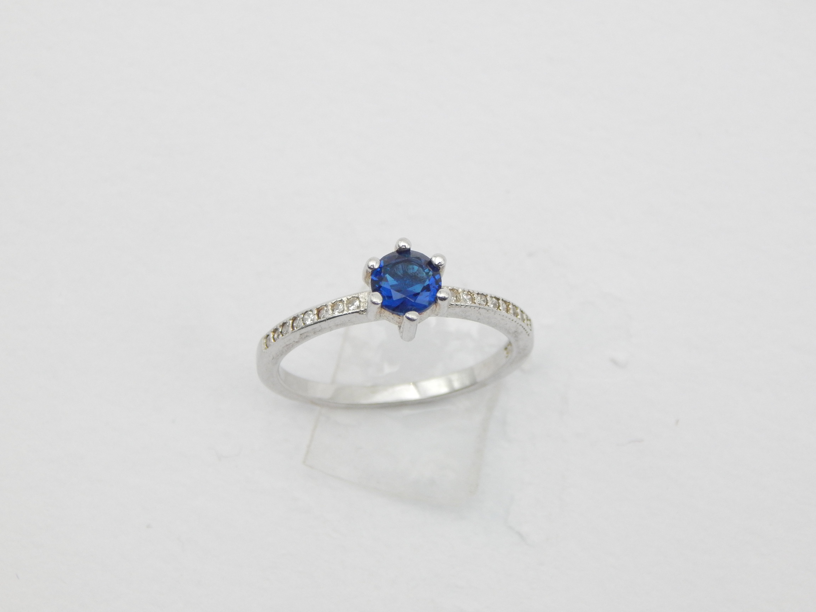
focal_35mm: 160
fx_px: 3772
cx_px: 408
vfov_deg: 9.3
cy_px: 306
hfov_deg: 12.3
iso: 400
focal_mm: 28.7
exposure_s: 1/200
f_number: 5.1
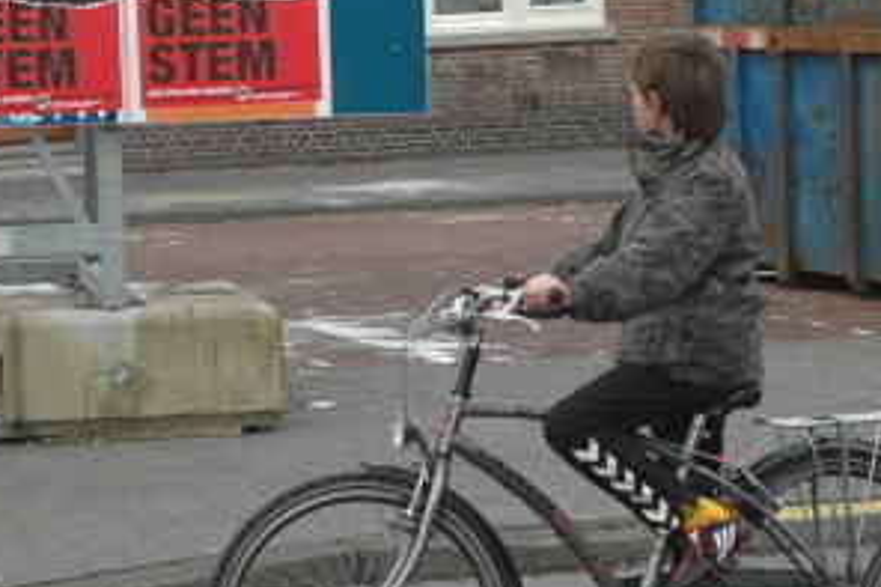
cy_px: 215
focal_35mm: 188
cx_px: 384
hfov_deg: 10.9
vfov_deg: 7.3
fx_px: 4598
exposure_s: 1/160
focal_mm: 58
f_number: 6.3
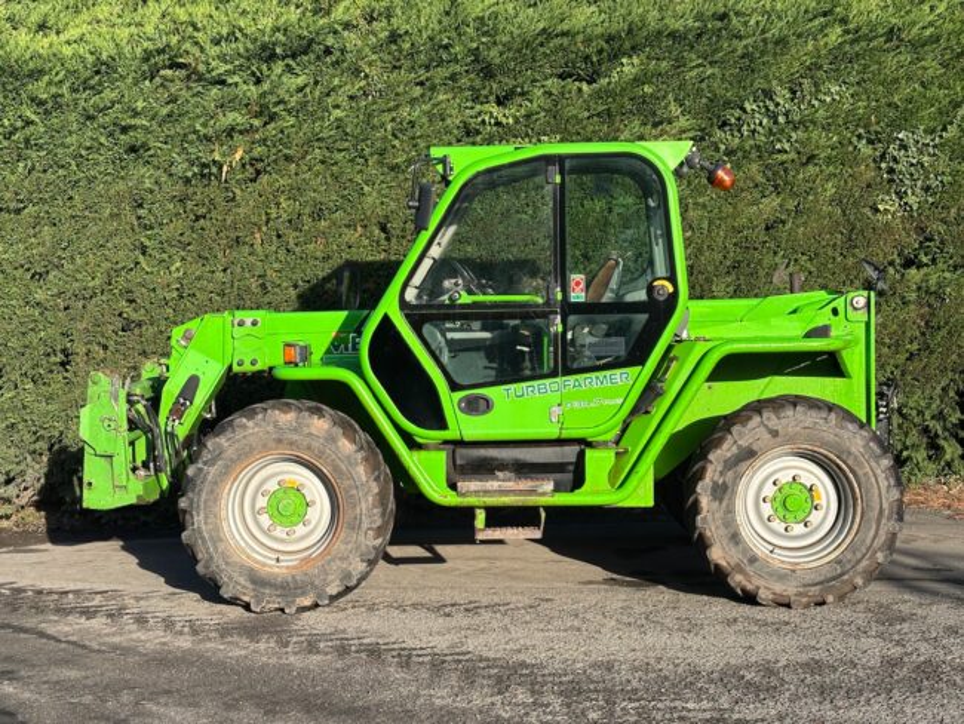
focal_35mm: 52
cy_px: 362
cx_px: 482
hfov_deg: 36.8
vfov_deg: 28.1
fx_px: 1449
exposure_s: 1/1328
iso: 32
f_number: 1.6
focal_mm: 5.96
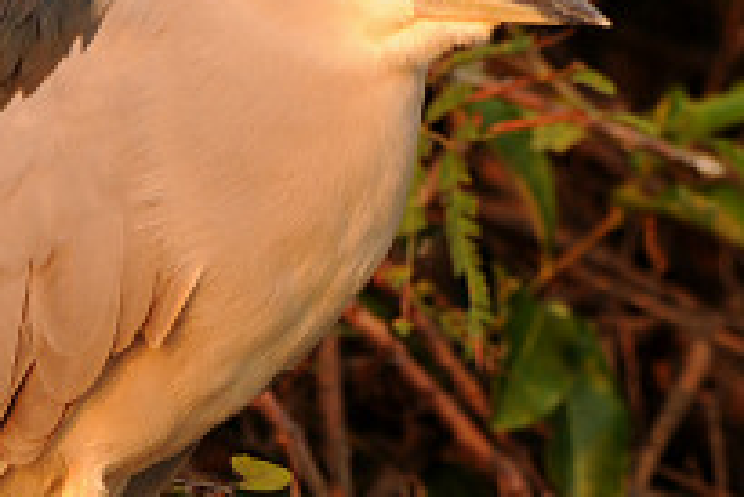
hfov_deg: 1.5
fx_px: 28105
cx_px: 240
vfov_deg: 1.0
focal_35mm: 1359
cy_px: 236
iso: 200
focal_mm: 310
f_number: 4
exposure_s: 1/160
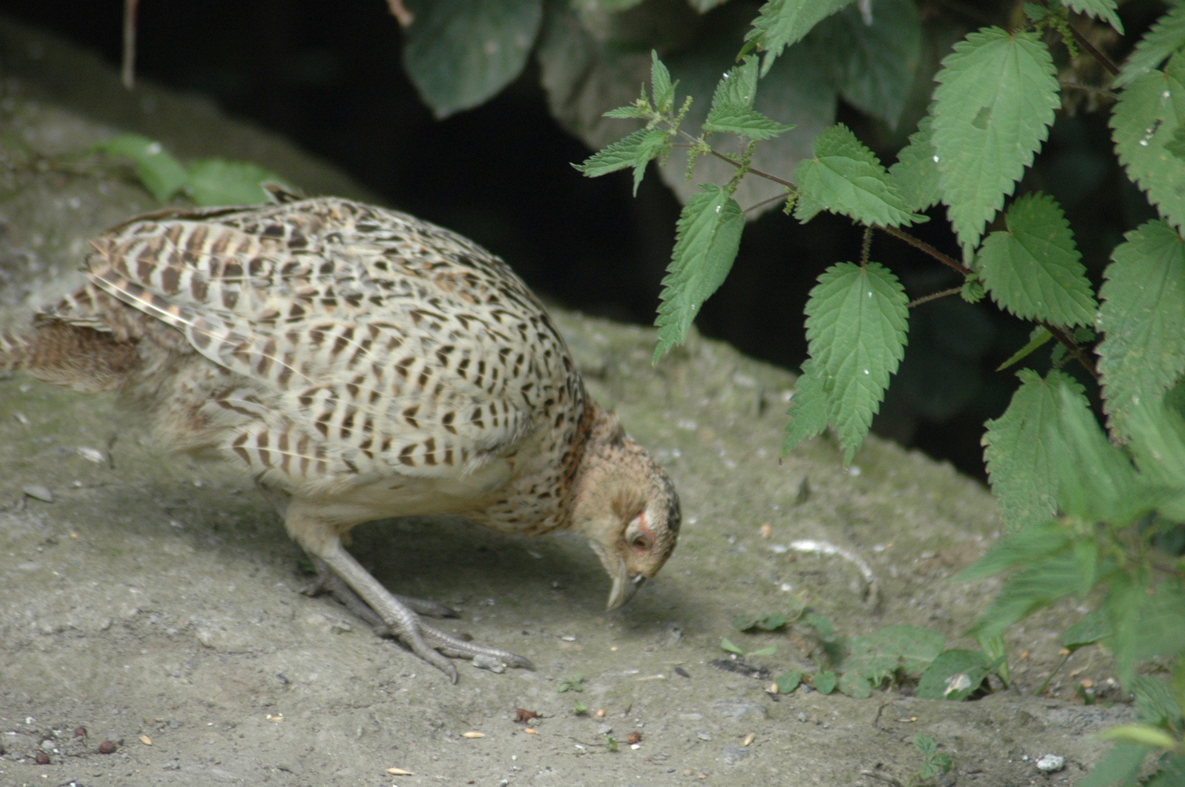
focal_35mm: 450
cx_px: 592
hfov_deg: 4.6
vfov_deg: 3.0
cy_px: 394
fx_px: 14795
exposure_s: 1/250
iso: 400
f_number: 5.6
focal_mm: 300
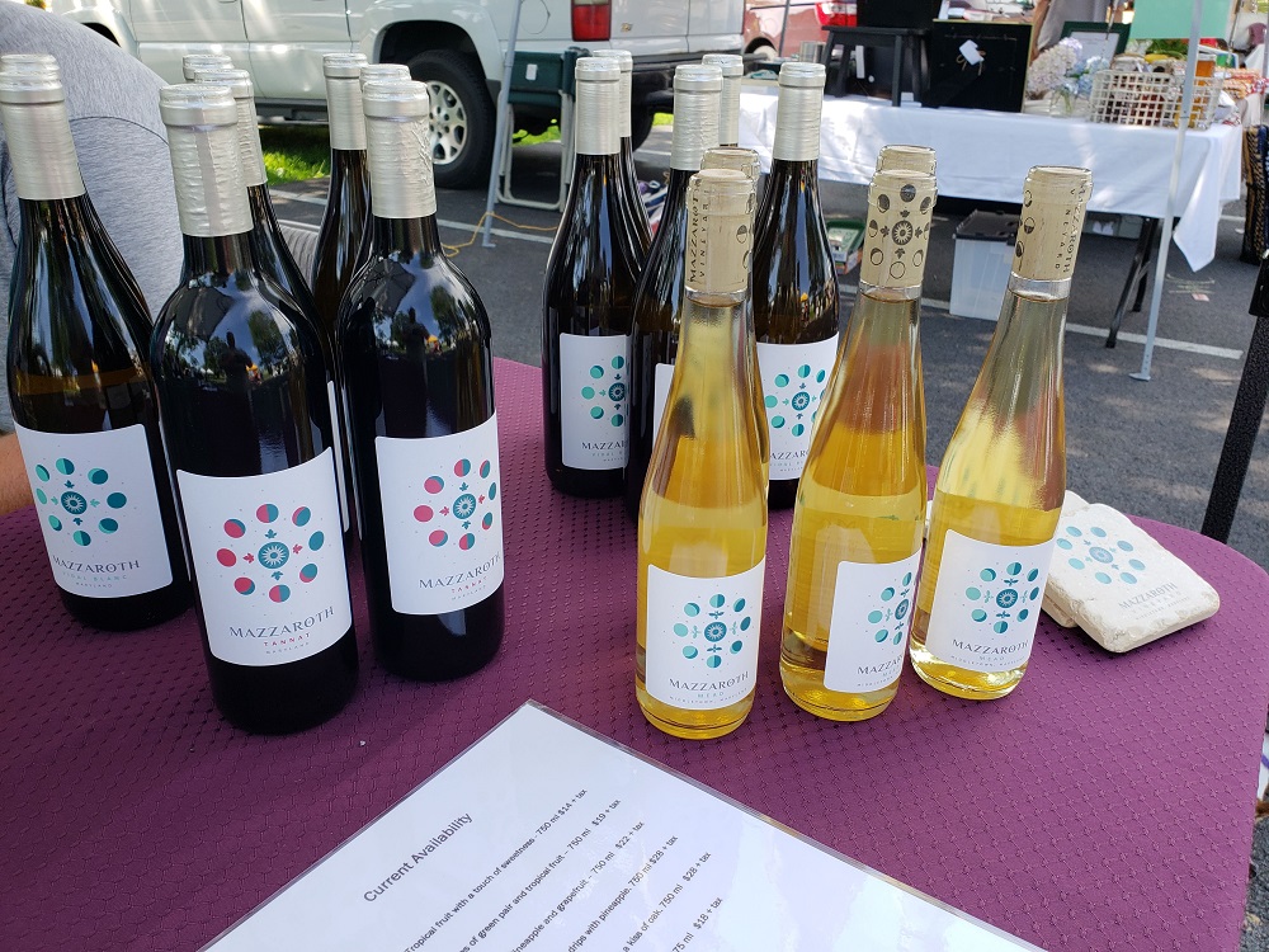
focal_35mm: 26
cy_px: 476
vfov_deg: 53.1
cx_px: 634
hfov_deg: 67.3
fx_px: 953
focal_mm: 4.3
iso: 50
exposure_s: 1/211
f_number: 2.4
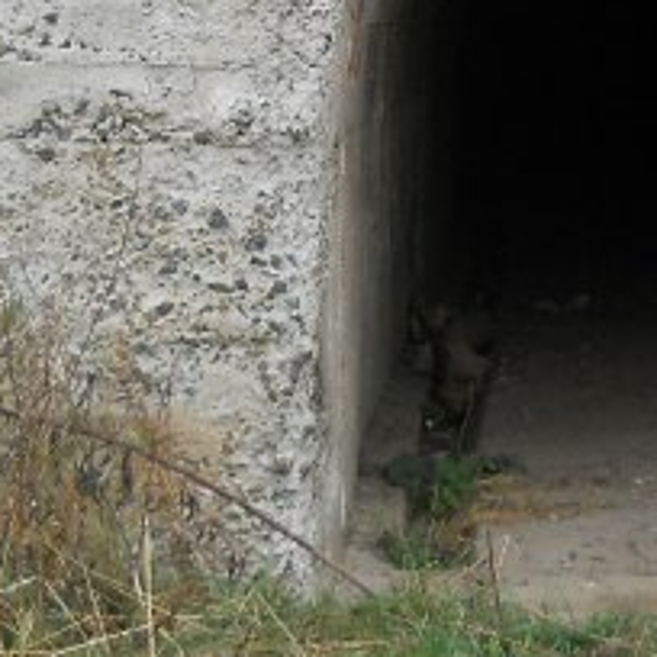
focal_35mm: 142
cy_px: -122
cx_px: 786
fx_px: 3049
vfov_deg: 12.0
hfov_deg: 12.0
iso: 125
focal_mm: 6.72
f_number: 3.1
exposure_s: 1/250
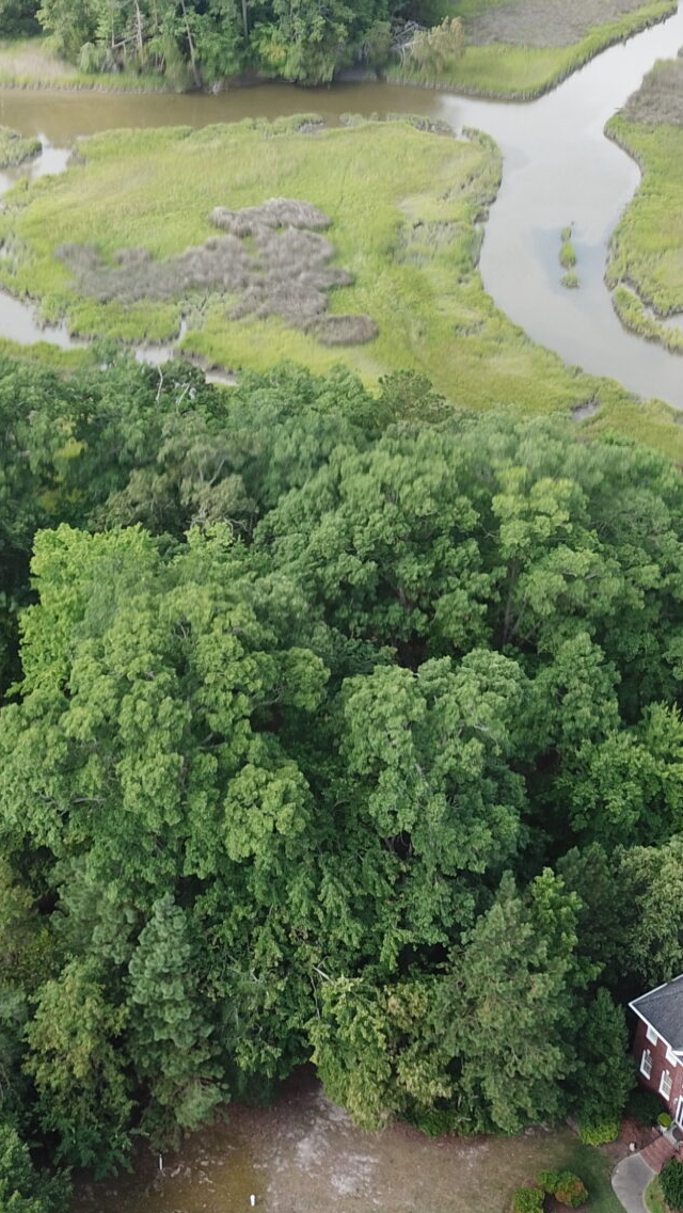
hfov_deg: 23.5
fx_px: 1641
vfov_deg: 40.5
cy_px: 526
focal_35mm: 51
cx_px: 311
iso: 100
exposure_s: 1/367
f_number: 2.2
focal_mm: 4.73
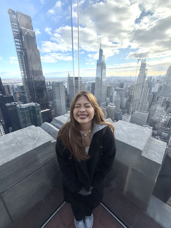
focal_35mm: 15
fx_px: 99
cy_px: 112
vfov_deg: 98.2
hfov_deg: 81.7
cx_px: 81
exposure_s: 1/1745
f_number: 2.2
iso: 50
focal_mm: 2.22
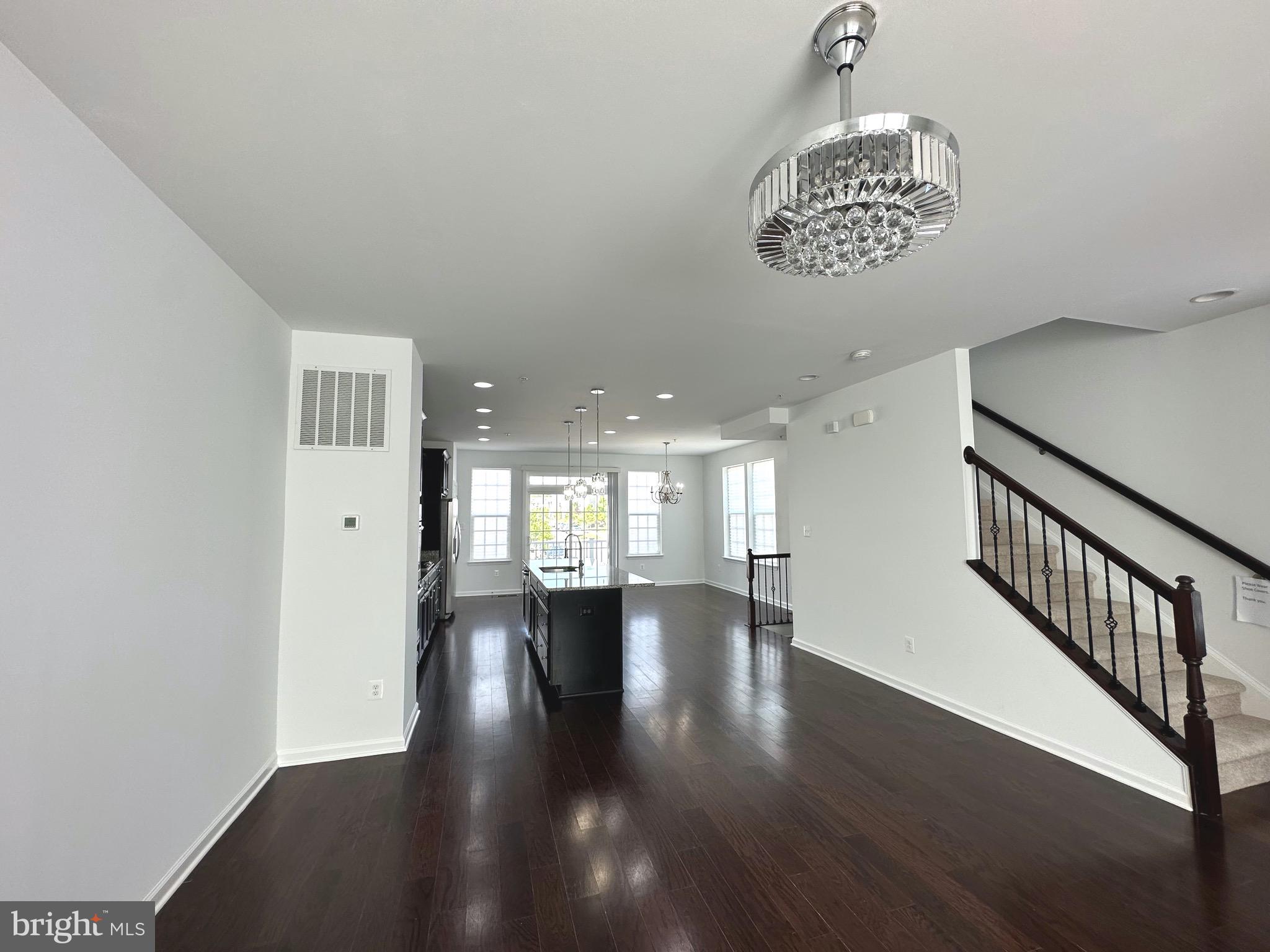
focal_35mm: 14
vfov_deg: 85.7
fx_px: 514
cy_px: 476
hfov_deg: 102.1
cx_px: 635
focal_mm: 2.22
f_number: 2.2
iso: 50
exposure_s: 1/120
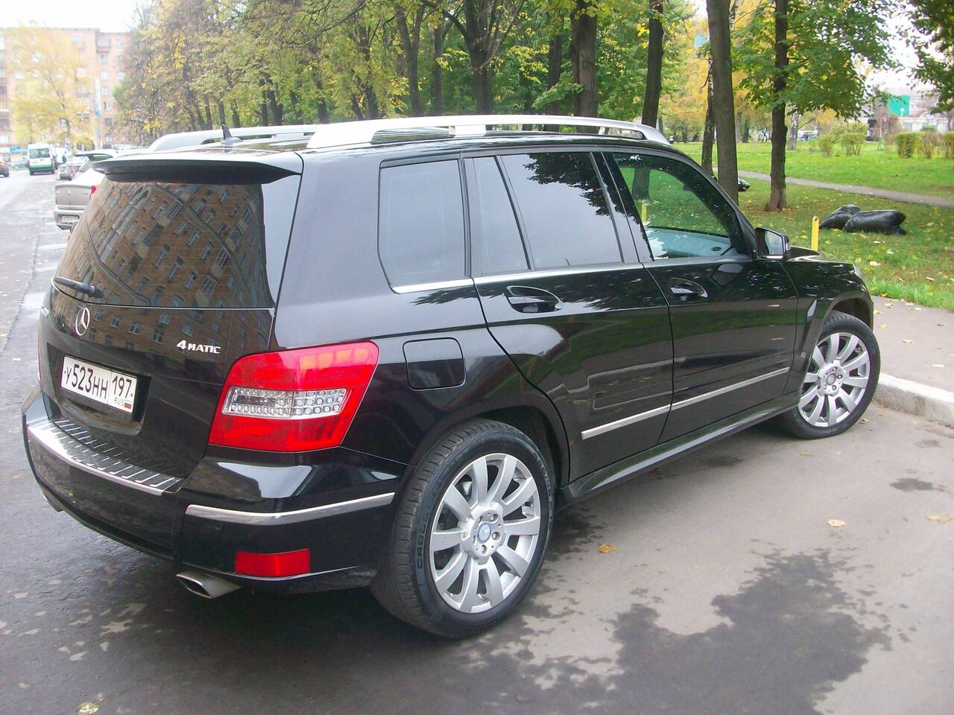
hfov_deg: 54.0
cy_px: 358
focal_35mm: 34
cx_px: 477
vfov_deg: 41.8
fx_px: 937
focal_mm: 5.7
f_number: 2.8
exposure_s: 1/66.3
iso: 160
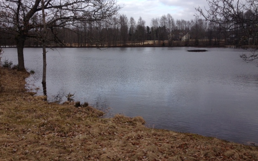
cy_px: 63
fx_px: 267
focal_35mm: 38
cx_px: 128
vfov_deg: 33.5
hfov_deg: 51.5
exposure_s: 1/506
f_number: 2.4
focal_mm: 4.28
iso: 50
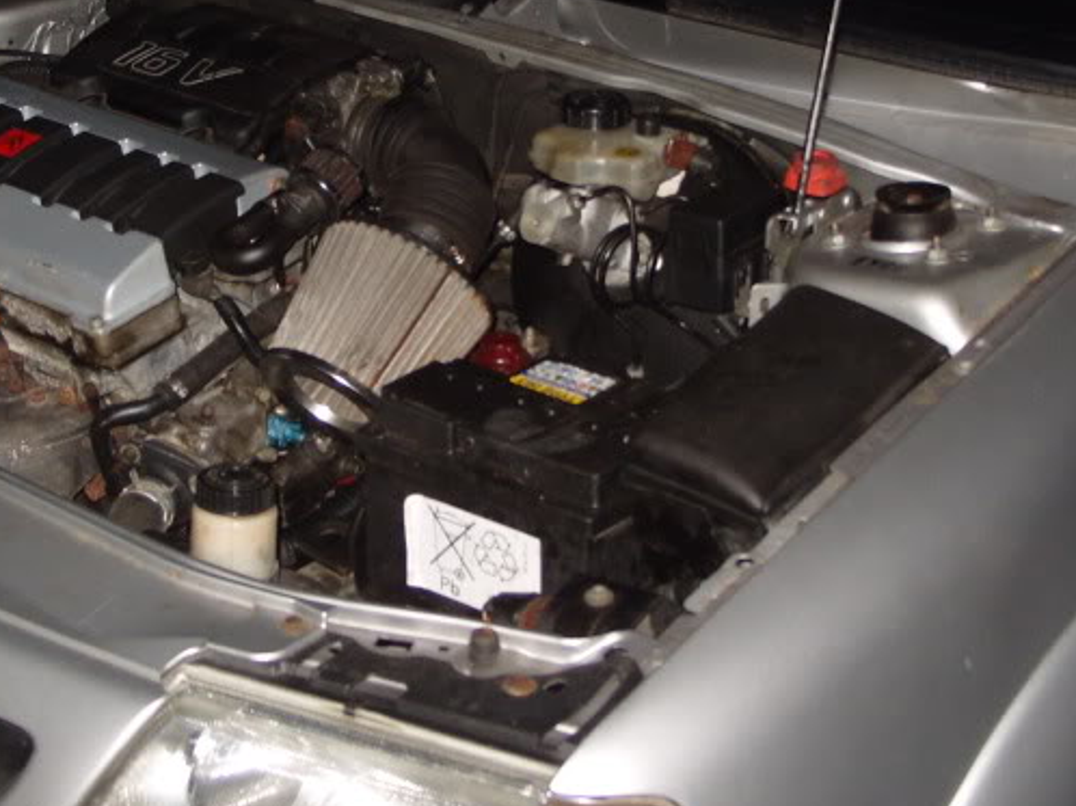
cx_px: 423
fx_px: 2237
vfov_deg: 20.3
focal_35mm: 72
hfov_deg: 27.0
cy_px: 231
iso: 120
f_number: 2.8
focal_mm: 7.8
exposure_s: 1/45
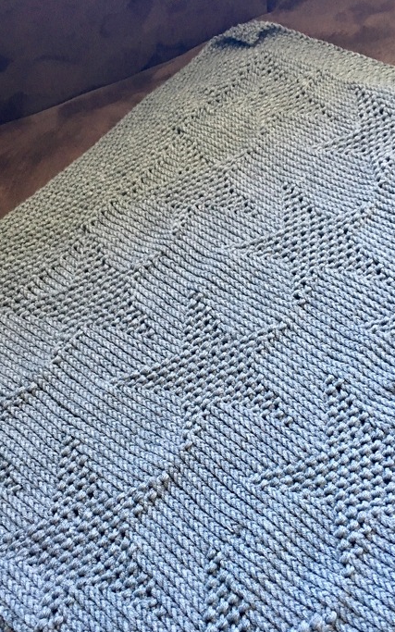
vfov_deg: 53.7
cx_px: 231
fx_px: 620
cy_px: 369
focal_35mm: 36
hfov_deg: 35.3
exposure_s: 1/17
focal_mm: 4.15
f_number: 2.2
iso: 100
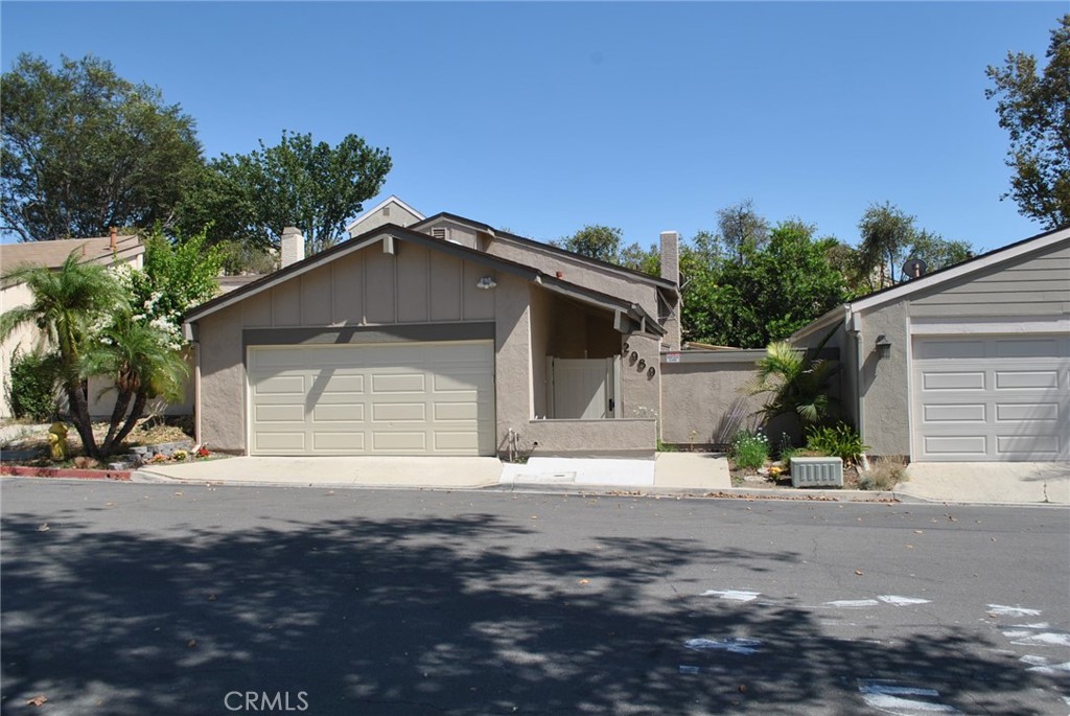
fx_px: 893
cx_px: 535
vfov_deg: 43.7
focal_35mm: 30
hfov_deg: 61.9
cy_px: 358
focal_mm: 20
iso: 100
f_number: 8
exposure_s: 1/250
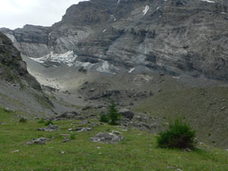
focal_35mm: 54
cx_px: 97
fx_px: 356
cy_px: 89
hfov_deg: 35.5
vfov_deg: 27.0
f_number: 4
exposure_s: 1/400
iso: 80
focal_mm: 6
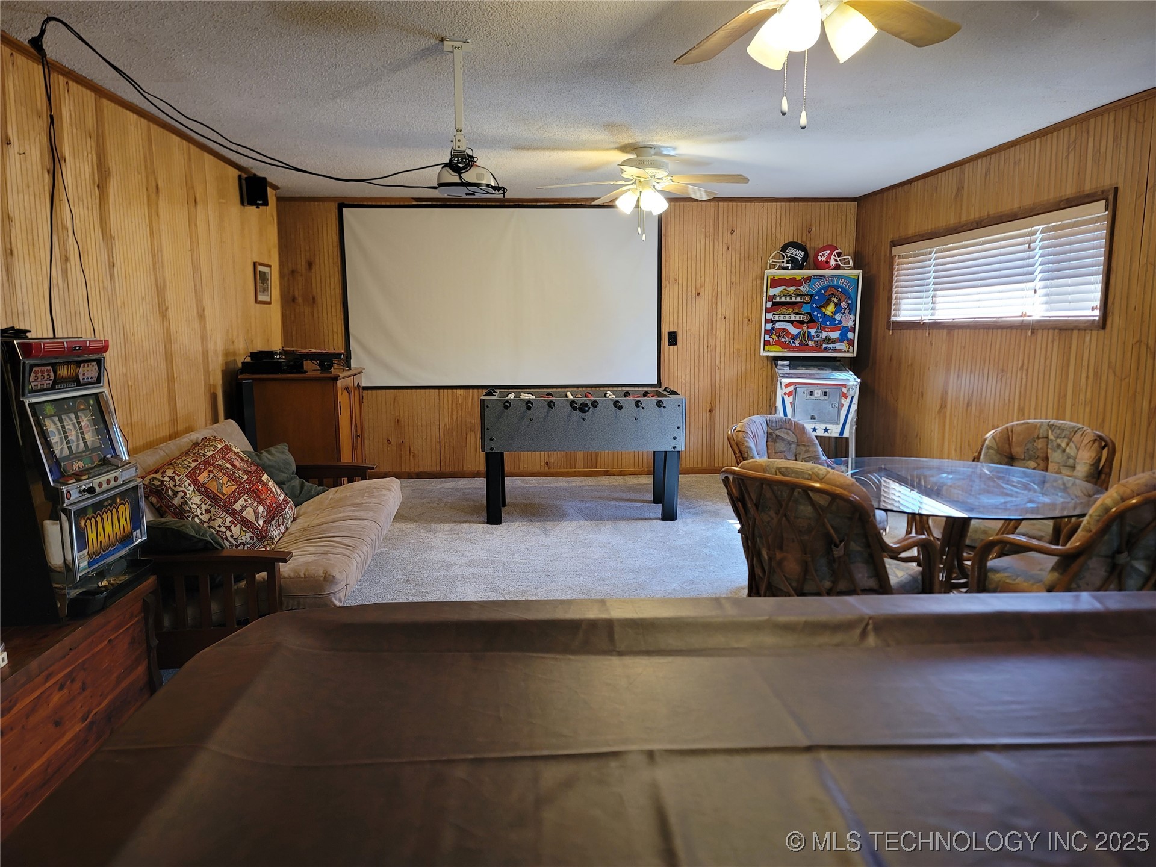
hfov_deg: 69.4
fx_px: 835
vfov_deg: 54.9
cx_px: 578
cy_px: 434
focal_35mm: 25
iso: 200
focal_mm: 7
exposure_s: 1/40
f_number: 1.8
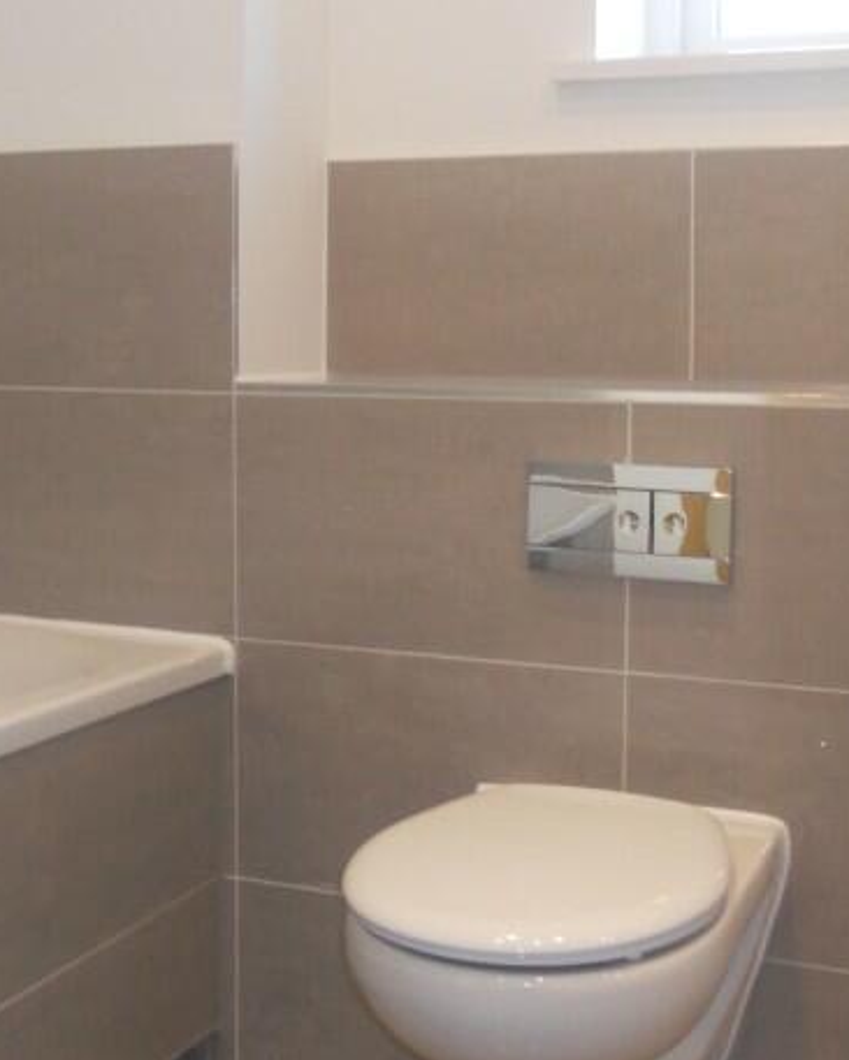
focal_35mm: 59
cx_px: 283
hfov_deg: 25.7
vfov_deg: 31.7
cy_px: 362
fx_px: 1852
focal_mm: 4.9
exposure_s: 1/30
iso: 160
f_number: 3.2
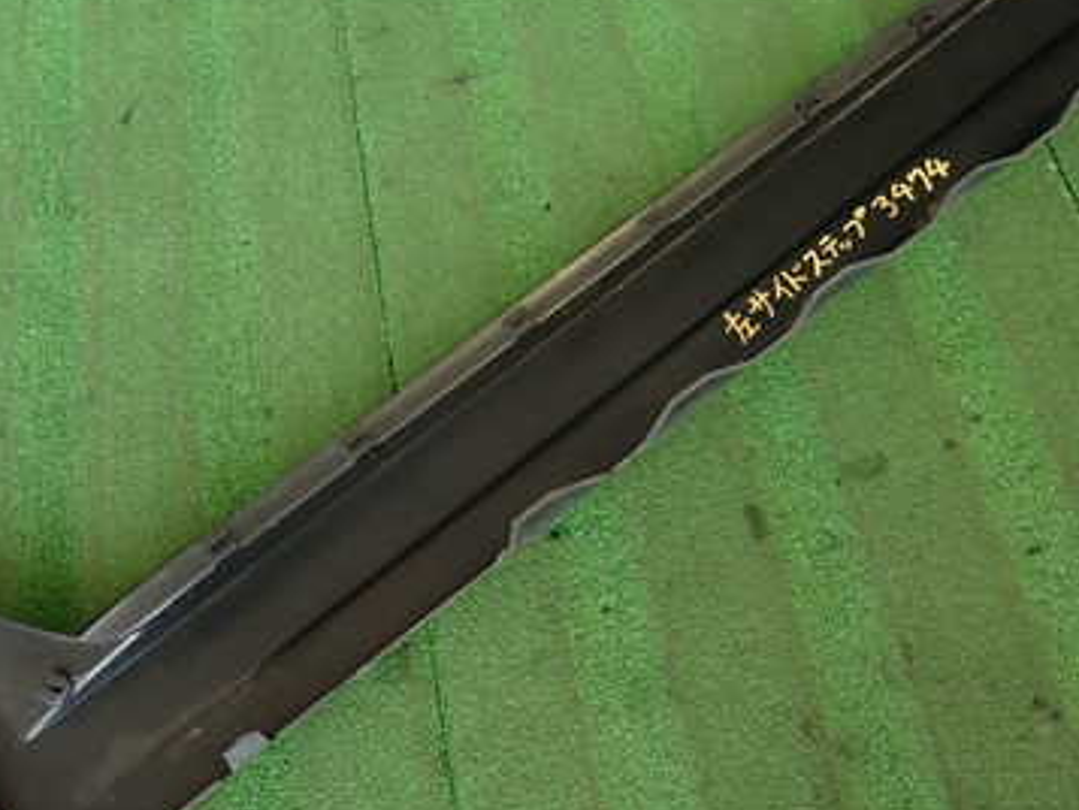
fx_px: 1310
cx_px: 538
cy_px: 345
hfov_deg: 44.8
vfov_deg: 34.3
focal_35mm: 42
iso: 200
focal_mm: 4.5
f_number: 2
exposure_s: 1/50
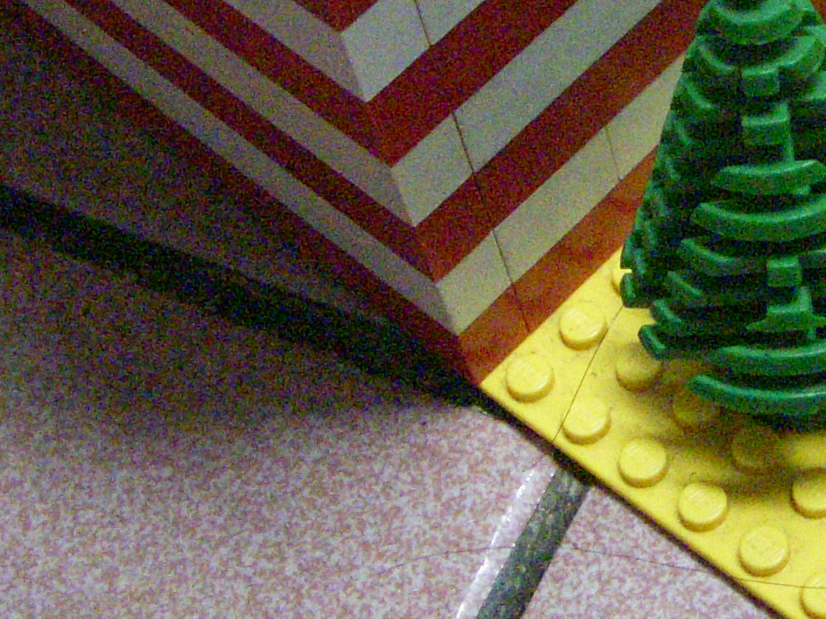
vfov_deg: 14.5
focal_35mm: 101
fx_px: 2410
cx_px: 949
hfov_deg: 18.6
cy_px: 94
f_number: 3.3
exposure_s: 1/40
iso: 1600
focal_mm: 6.3
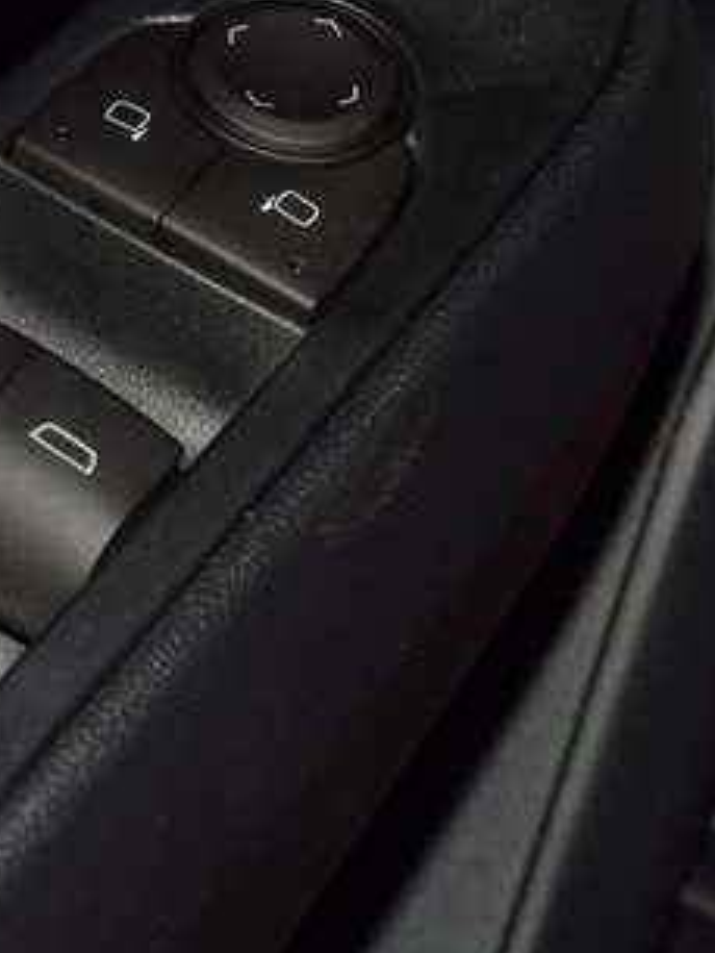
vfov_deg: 9.3
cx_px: 0
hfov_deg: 7.0
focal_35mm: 212
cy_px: 383
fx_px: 5834
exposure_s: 1/125
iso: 100
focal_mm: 70
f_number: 8
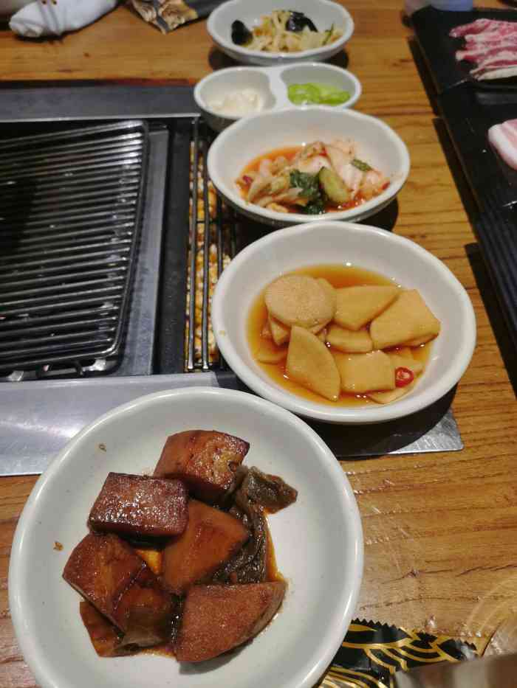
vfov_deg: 67.3
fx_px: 518
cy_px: 344
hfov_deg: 53.1
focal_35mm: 26
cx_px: 258
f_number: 1.8
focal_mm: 4.75
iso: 160
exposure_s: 1/100
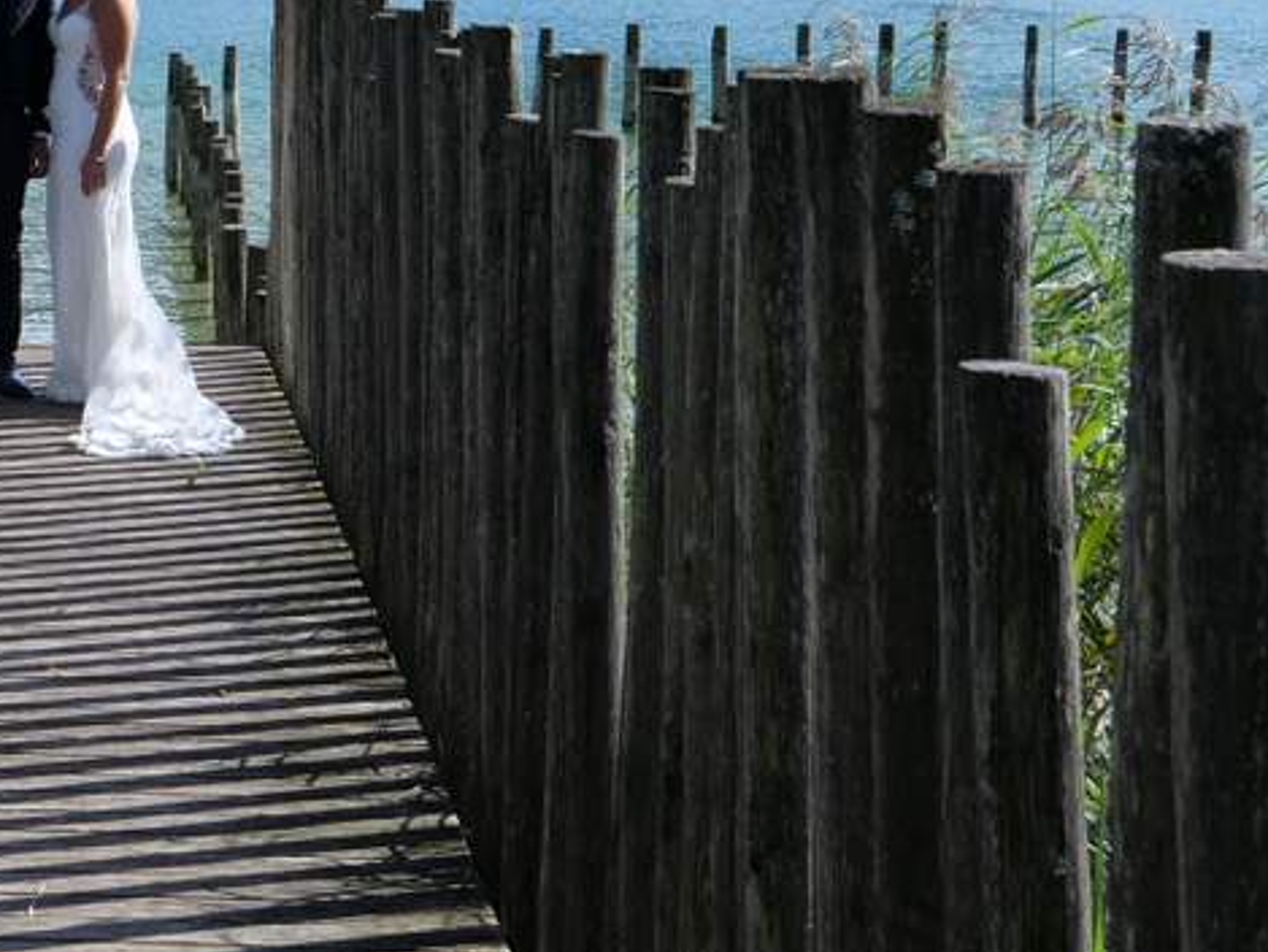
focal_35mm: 87
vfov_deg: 17.0
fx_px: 3188
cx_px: -127
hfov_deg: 21.4
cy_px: 349
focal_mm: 17
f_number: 6.3
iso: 200
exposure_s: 1/400
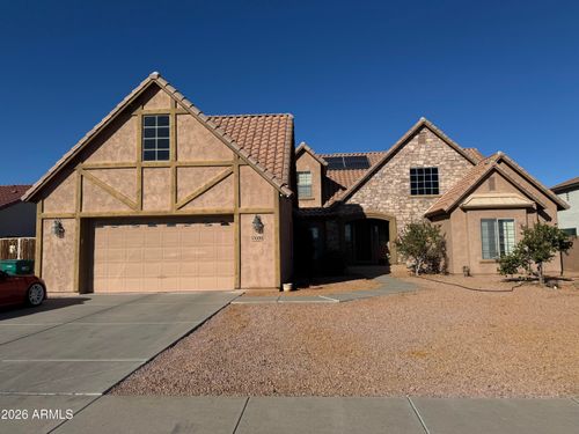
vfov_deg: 56.8
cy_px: 217
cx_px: 290
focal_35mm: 24
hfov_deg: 71.6
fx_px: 401
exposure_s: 1/7937
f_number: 1.78
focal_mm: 6.76
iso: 80
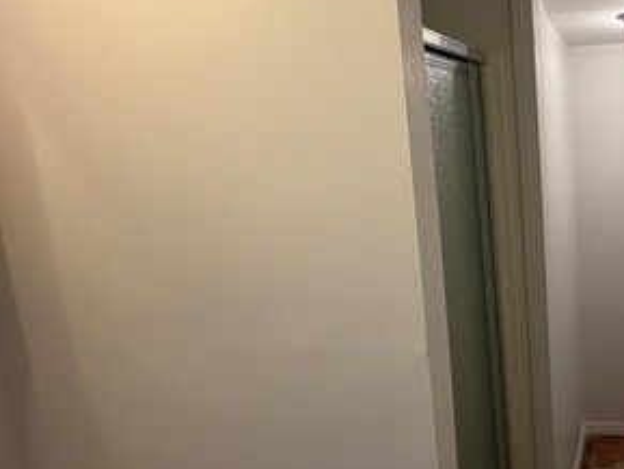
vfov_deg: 45.4
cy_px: 218
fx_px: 559
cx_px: 585
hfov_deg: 50.3
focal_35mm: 31
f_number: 2.2
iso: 250
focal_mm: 2.22
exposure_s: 1/120
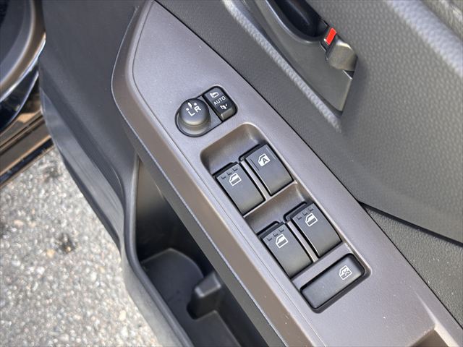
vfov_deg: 28.0
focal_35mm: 52
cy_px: 174
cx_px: 232
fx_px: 696
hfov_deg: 36.8
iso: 50
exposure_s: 1/68
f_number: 1.6
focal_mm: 5.96
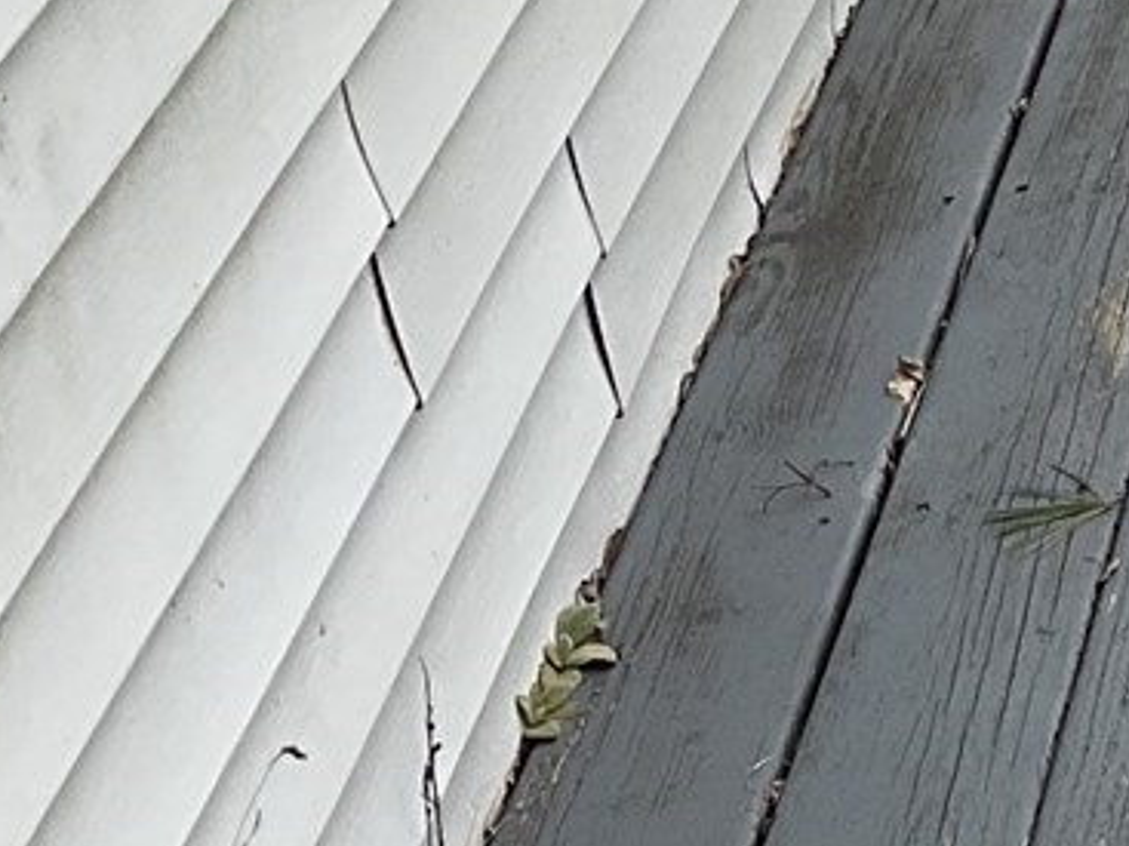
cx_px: 2716
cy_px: -951
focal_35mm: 162
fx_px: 5282
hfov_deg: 10.5
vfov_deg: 8.6
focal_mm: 3
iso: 16
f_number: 1.8
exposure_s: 1/944
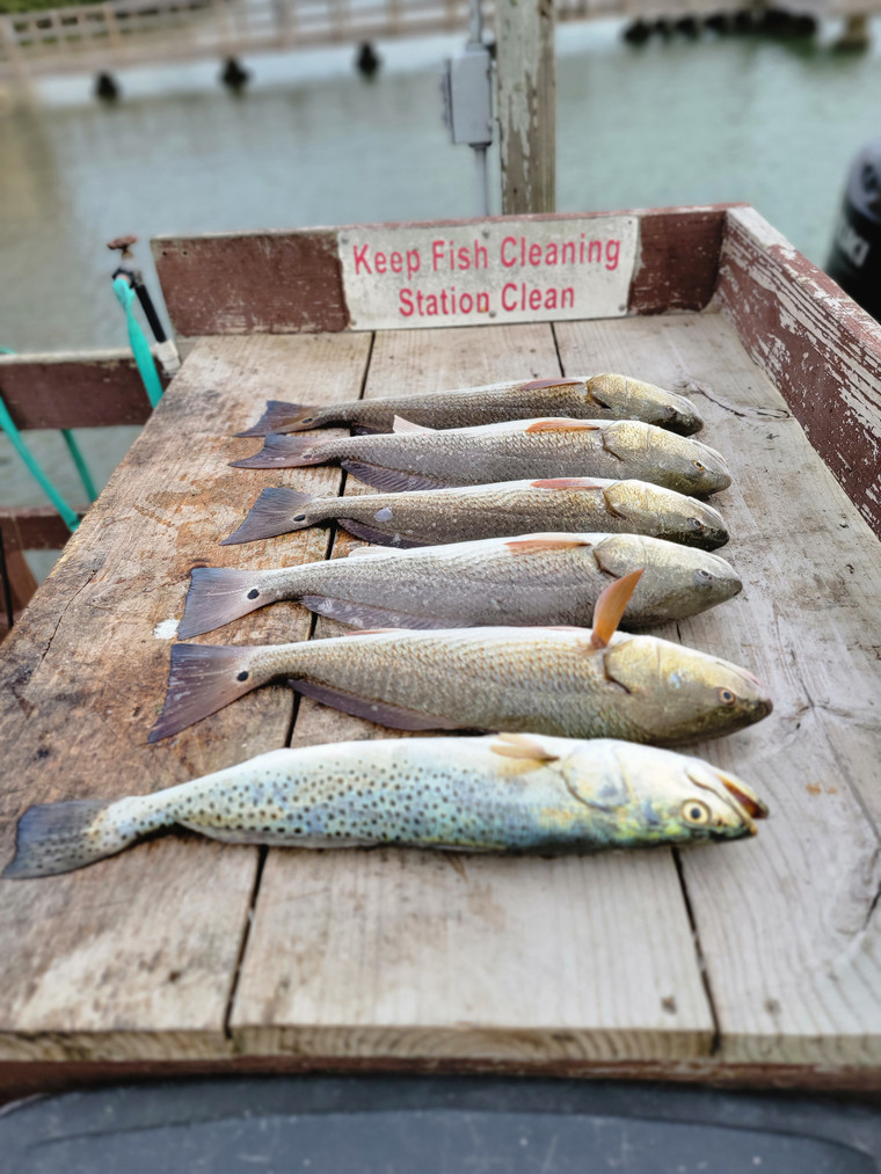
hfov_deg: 56.8
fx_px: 814
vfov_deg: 71.6
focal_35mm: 24
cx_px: 440
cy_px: 587
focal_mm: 6.7
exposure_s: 1/372
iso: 16
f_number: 1.8
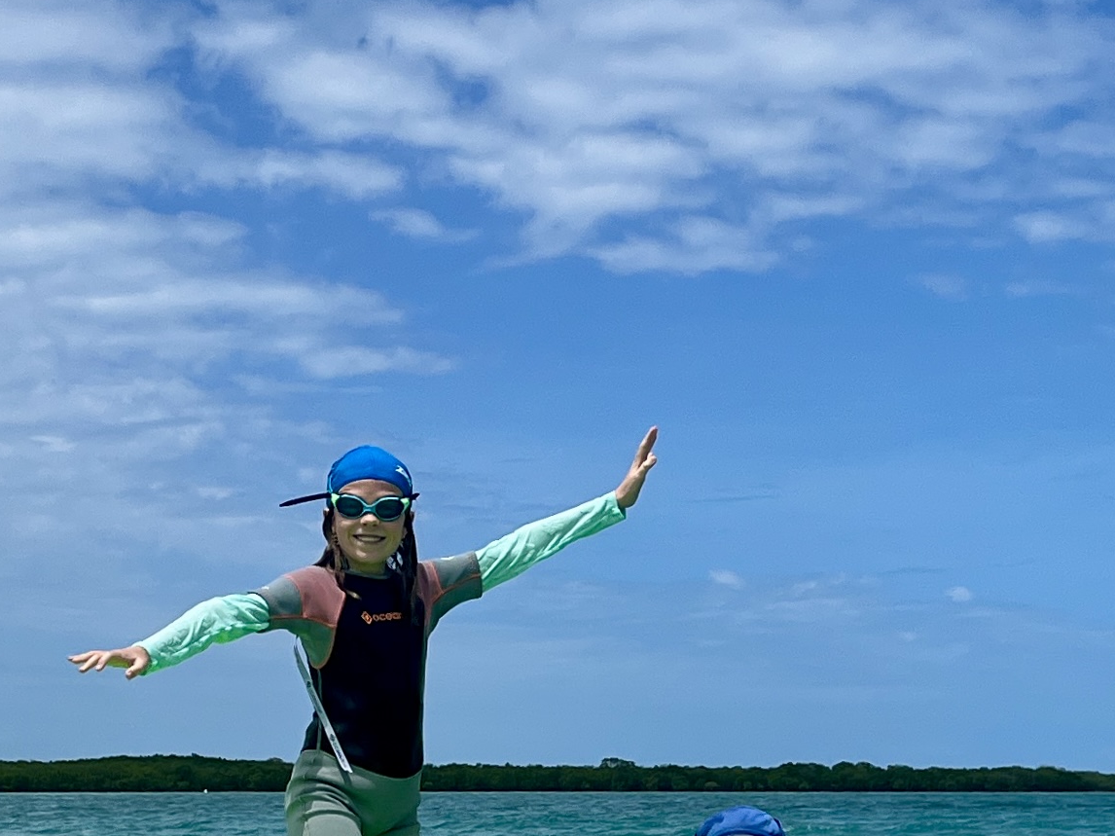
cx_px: 594
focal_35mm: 74
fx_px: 2383
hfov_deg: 26.3
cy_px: 726
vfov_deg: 19.6
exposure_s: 1/9091
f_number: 1.6
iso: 50
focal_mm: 5.1
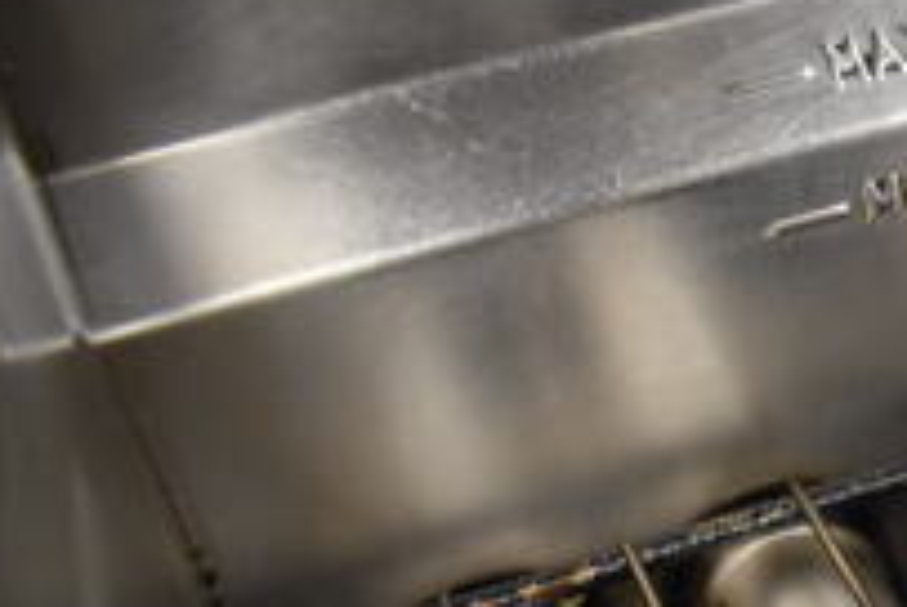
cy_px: 669
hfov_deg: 21.8
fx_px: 2044
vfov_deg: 16.4
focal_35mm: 81
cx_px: 1273
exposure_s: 1/30
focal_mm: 18
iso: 2200
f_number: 3.5
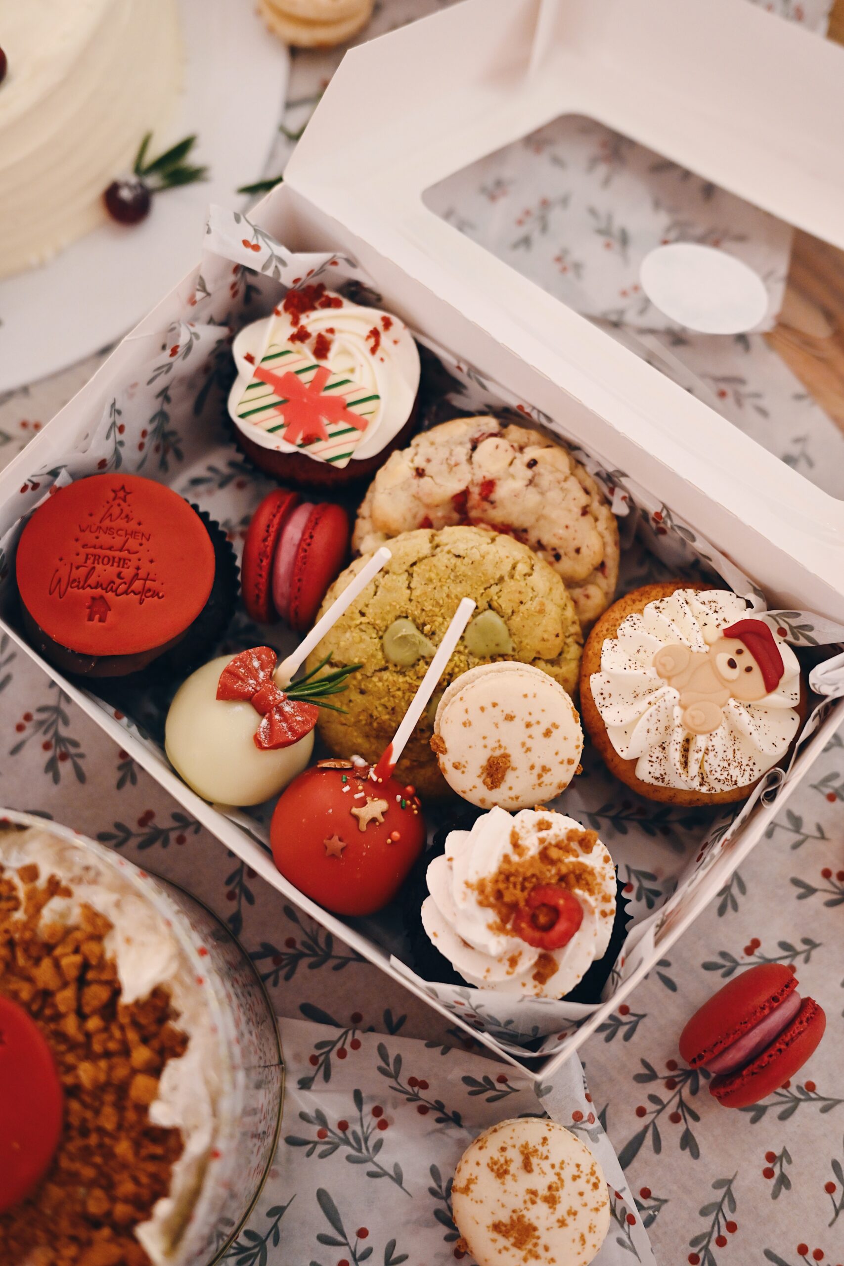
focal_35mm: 40
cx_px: 422
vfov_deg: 48.5
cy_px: 633
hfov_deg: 33.4
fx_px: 1406
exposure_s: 1/125
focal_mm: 40
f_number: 2.8
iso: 2500
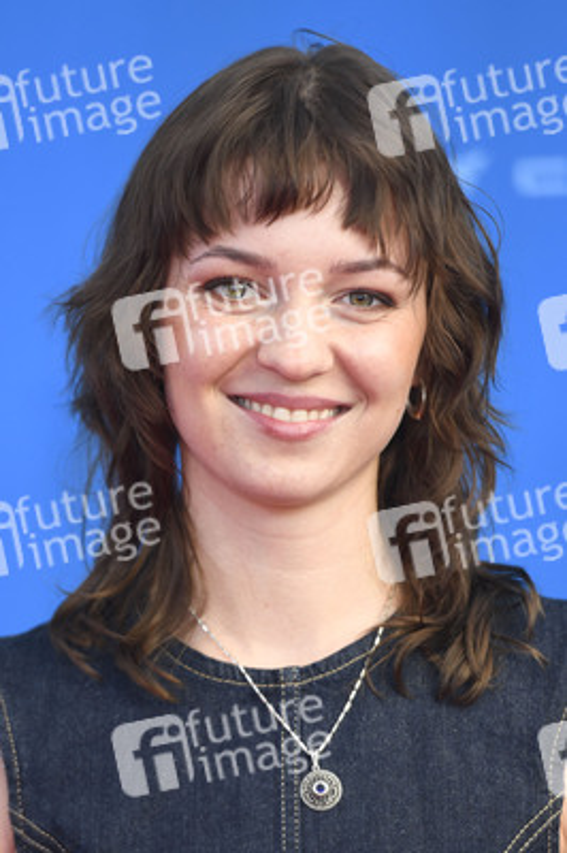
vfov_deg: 10.3
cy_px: 426
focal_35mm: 200
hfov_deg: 6.9
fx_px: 4733
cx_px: 284
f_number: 3.5
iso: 640
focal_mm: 200
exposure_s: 1/800
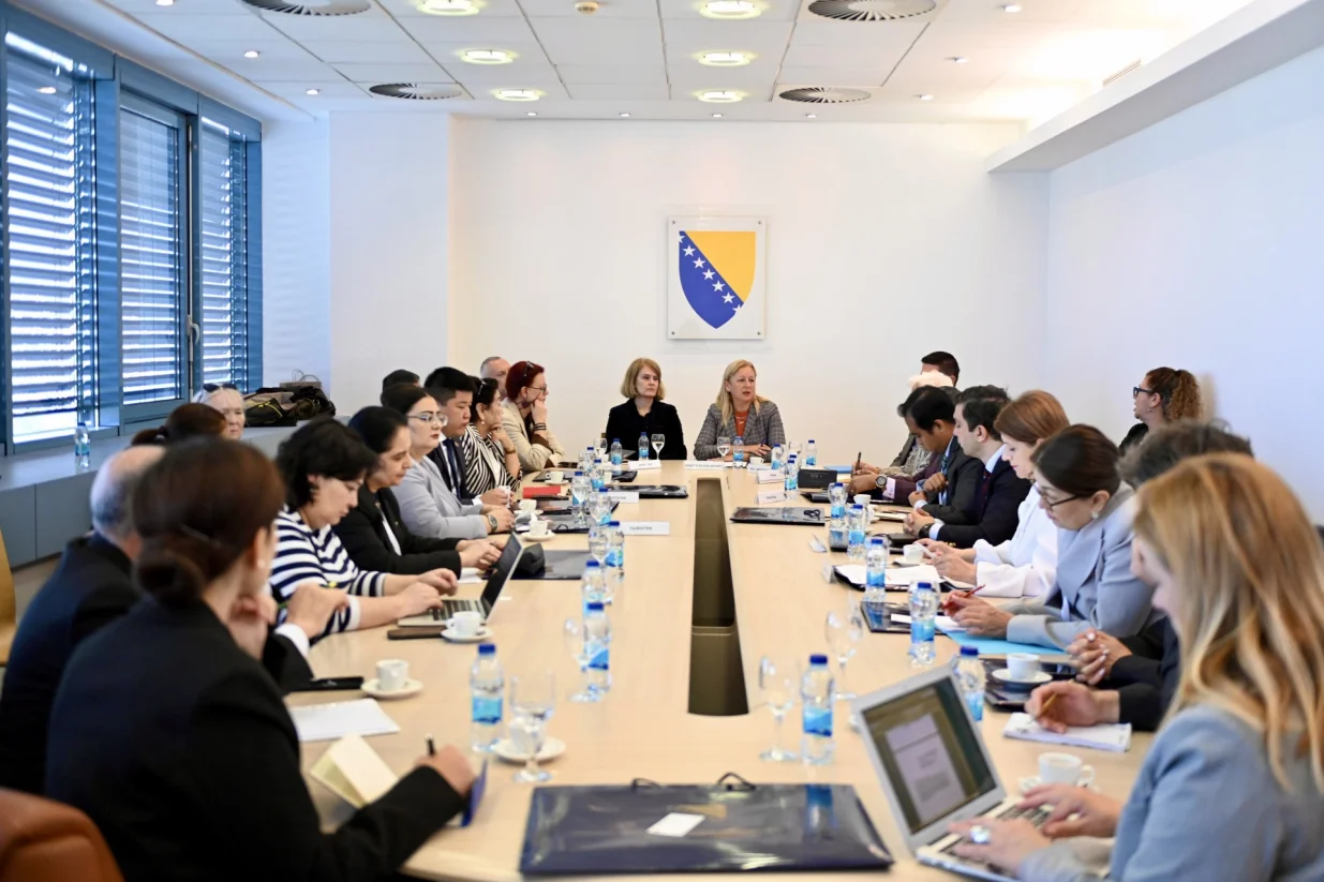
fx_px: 1397
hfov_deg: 50.7
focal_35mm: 38
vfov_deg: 35.0
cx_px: 662
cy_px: 441
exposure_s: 1/500
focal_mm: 38
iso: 2000
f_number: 2.8
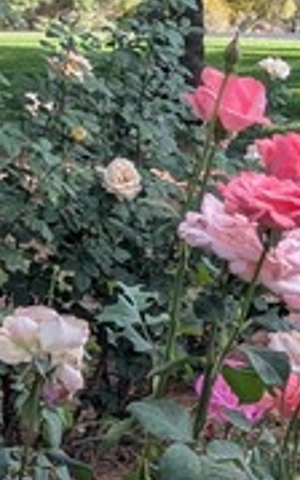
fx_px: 2810
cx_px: 675
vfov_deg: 9.7
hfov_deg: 5.9
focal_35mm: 215
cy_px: 310
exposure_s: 1/288
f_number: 1.85
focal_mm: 6.81
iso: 41
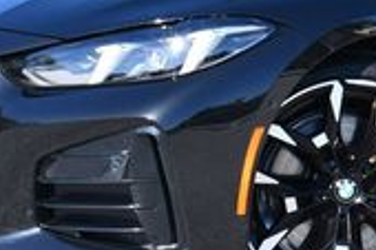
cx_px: 476
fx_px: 1732
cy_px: -64
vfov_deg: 8.2
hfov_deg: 12.1
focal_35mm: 166
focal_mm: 22
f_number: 8
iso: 200
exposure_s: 1/250
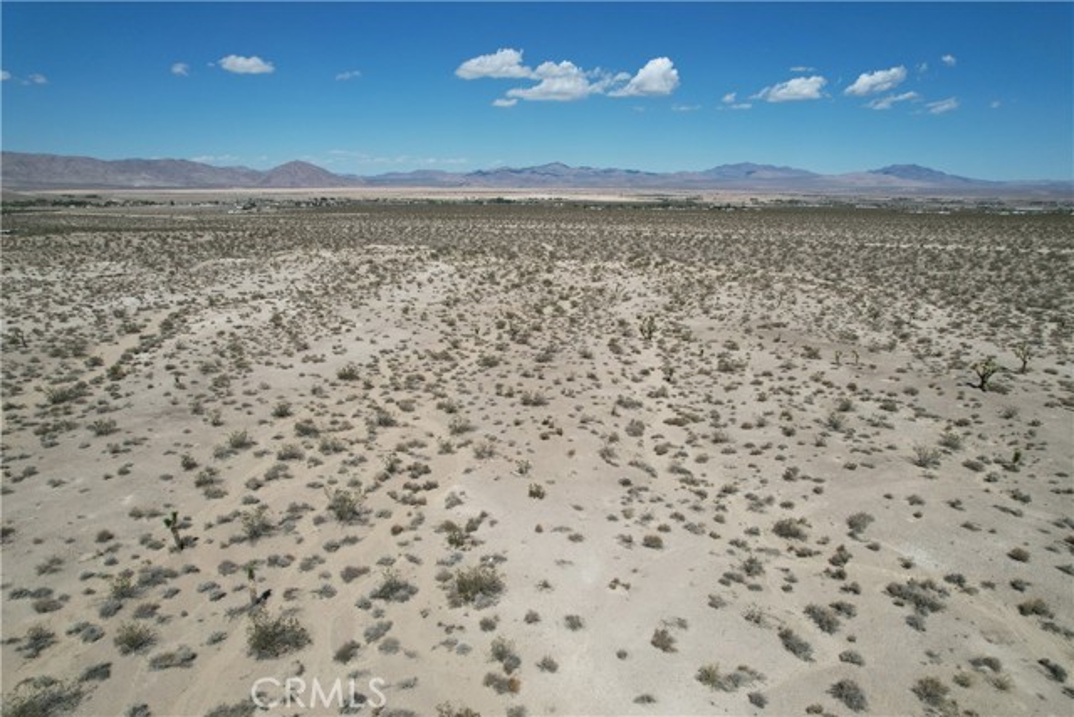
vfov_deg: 57.3
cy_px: 358
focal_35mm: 22
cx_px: 537
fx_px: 656
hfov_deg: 78.6
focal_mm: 8.38
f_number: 2.8
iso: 100
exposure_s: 1/4000
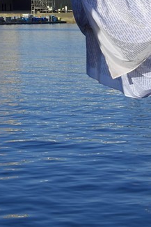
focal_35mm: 152
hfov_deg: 8.7
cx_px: -94
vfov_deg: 12.3
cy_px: -188
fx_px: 957
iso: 200
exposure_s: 1/250
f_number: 16
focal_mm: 31
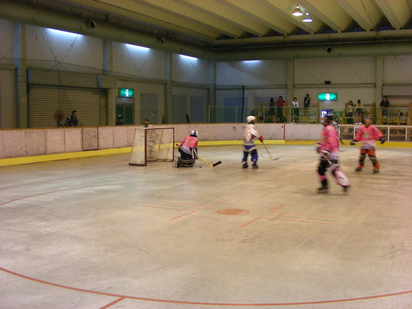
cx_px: 206
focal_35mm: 41
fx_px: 488
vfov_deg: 35.1
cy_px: 154
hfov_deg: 45.8
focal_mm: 6.8
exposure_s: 1/24.3
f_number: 3.5
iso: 200
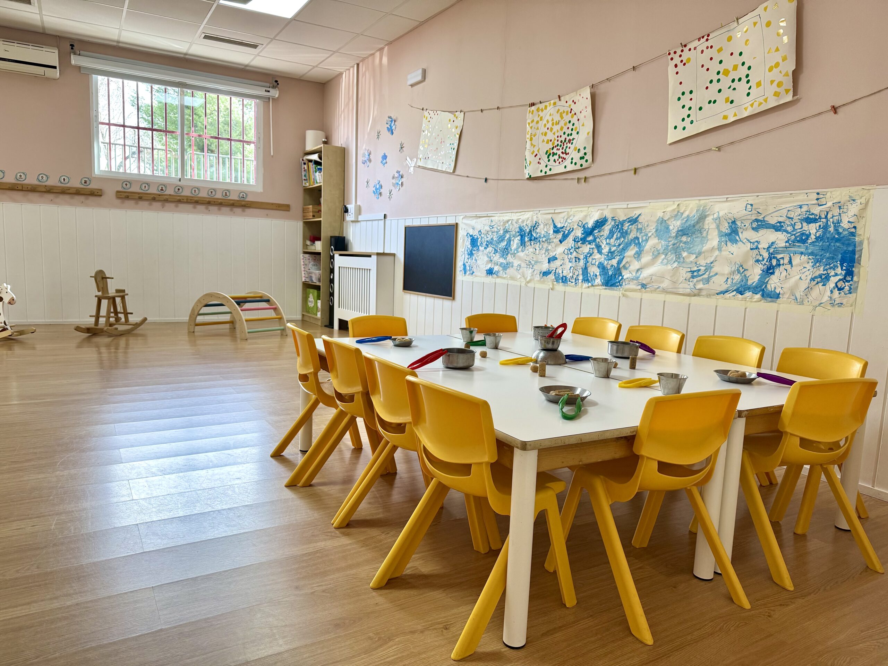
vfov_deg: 56.8
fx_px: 616
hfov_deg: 71.6
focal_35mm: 24
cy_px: 333
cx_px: 444
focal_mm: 6.76
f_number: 1.78
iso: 100
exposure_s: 1/100
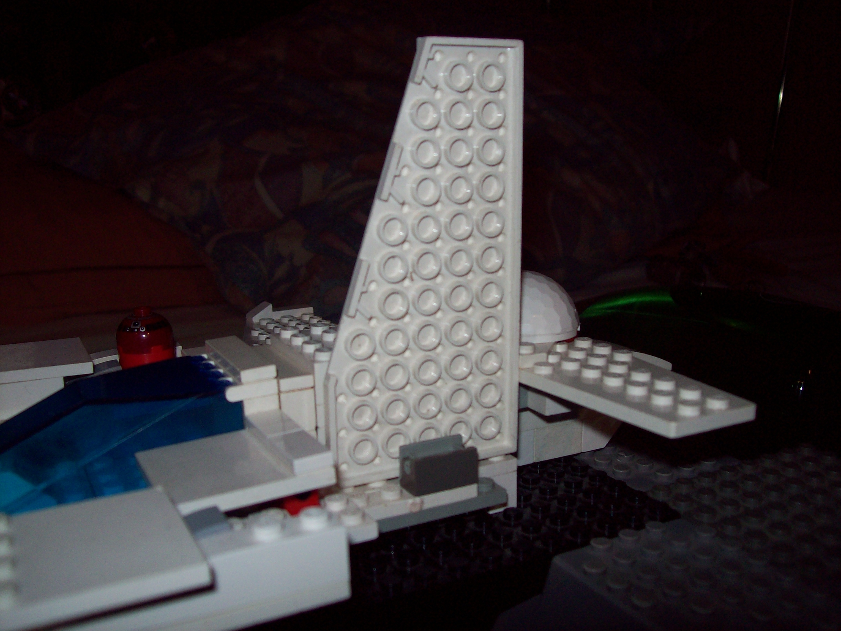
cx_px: 420
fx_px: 875
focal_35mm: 36
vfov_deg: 39.7
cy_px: 316
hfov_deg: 51.4
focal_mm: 6
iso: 80
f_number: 2.7
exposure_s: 1/64
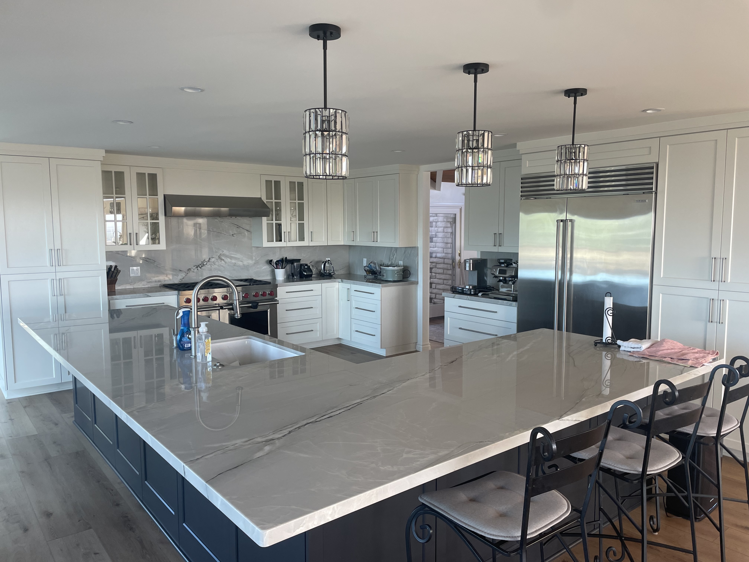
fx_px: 563
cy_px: 281
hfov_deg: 67.3
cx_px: 374
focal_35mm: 26
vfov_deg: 53.1
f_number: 1.6
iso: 80
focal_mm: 4.2
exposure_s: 1/121
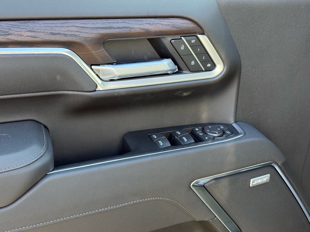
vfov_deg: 30.3
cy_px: 116
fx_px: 430
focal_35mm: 48
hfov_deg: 39.7
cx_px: 155
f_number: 1.78
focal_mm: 6.76
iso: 125
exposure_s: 1/173
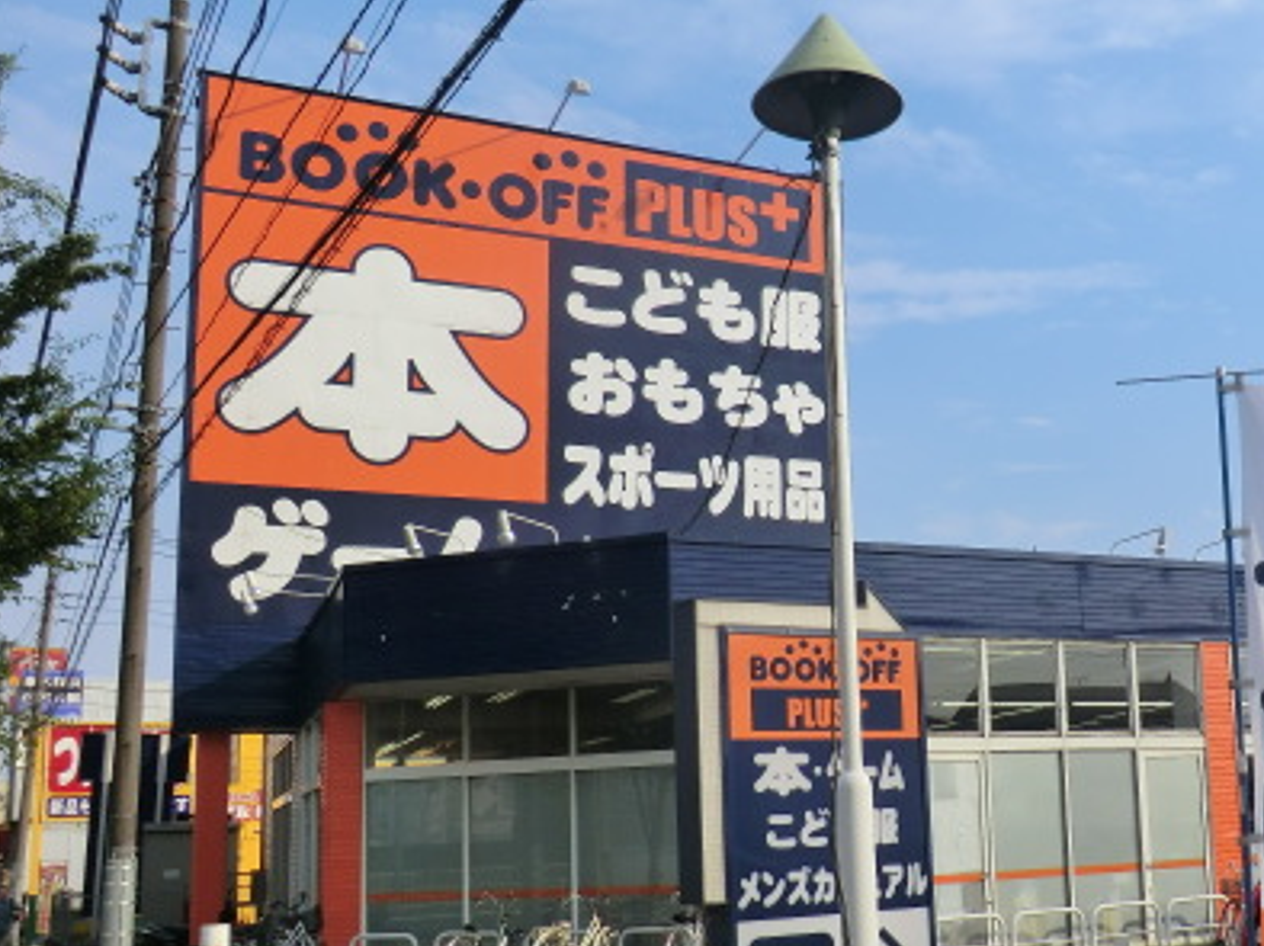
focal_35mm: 39
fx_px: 1423
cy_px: 612
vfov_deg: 36.5
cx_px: 1011
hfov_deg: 45.5
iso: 80
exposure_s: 1/250
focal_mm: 4.3
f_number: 7.5
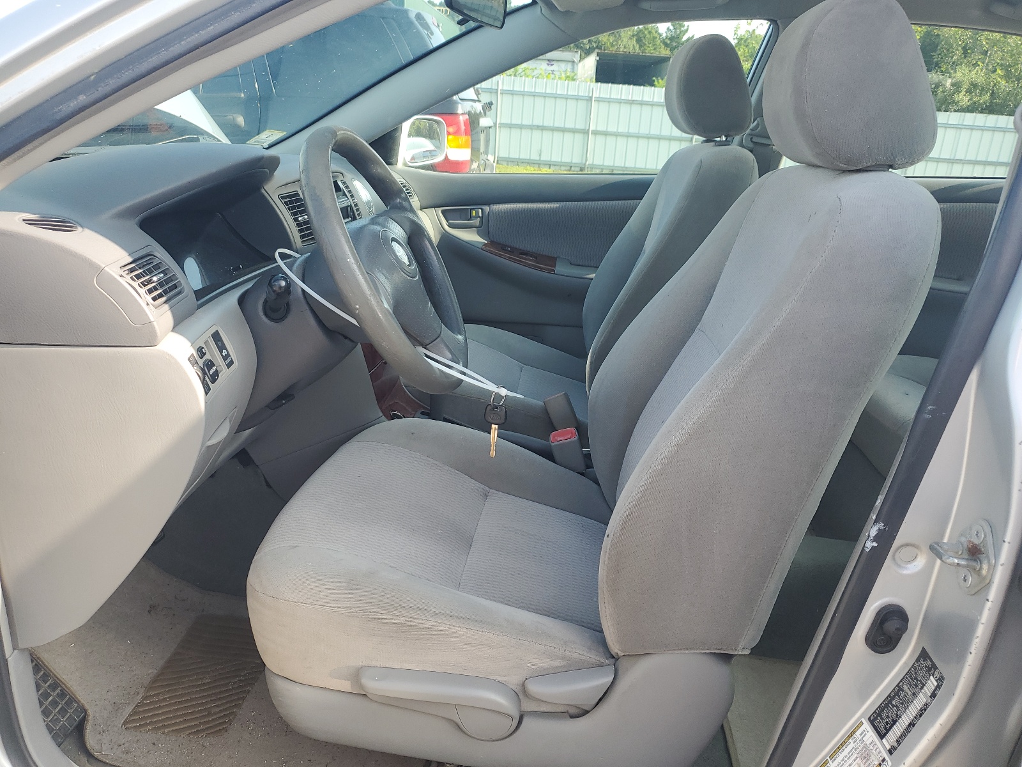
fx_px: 768
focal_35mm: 26
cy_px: 384
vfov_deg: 53.1
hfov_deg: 67.3
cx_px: 511
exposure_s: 1/357
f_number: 1.5
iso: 50
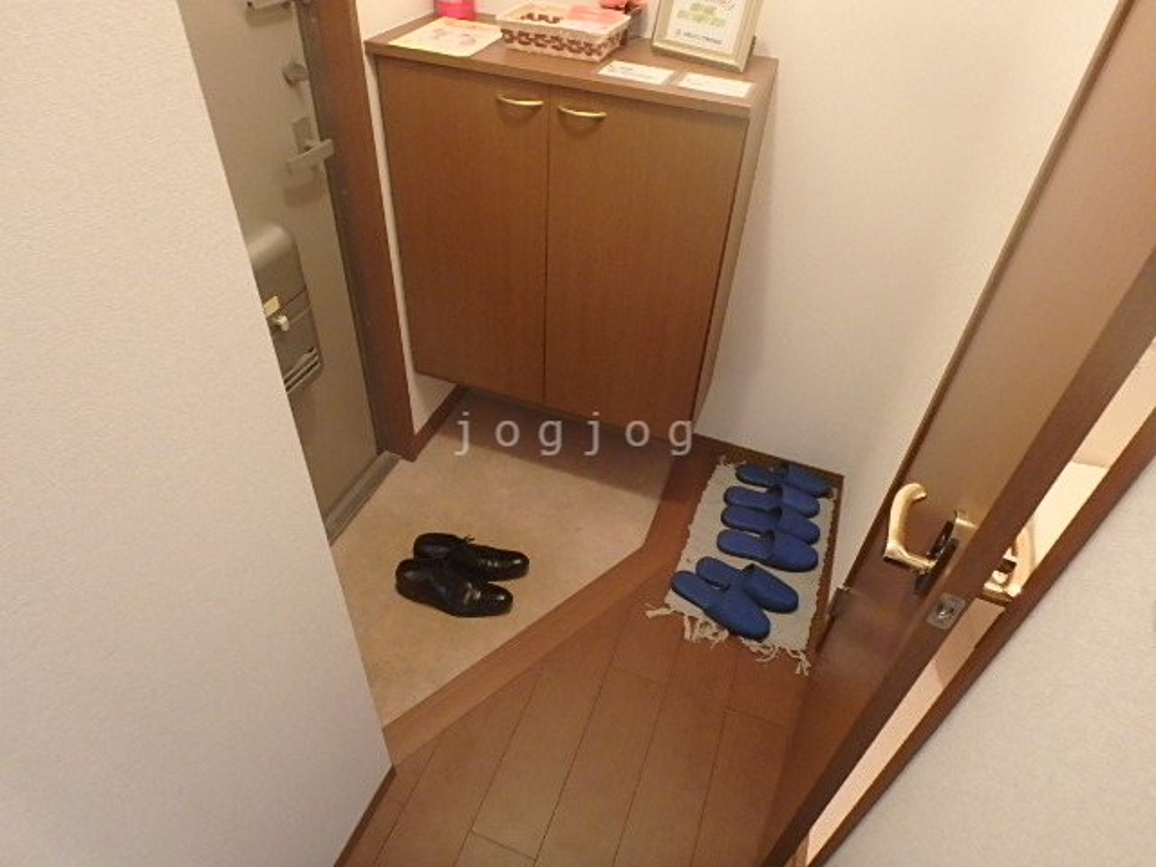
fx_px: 701
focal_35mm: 21
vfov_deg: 63.4
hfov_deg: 79.0
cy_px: 434
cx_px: 578
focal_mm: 3.7
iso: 800
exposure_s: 1/15
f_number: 3.5
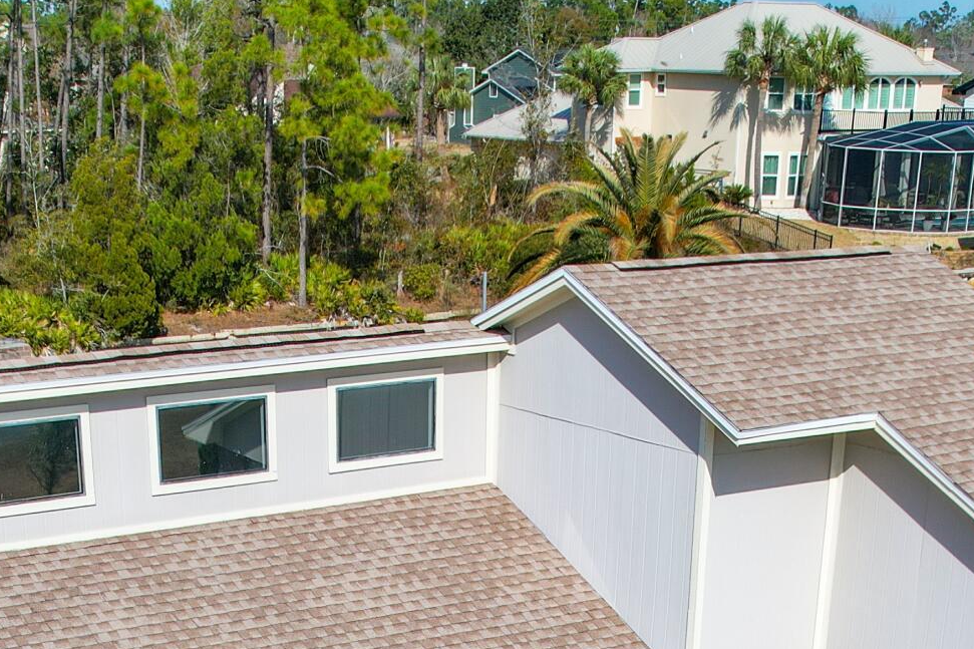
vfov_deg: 17.7
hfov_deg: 29.6
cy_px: 999
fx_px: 1839
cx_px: 434
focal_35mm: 68
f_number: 2.8
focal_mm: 8.38
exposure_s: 1/2500
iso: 100
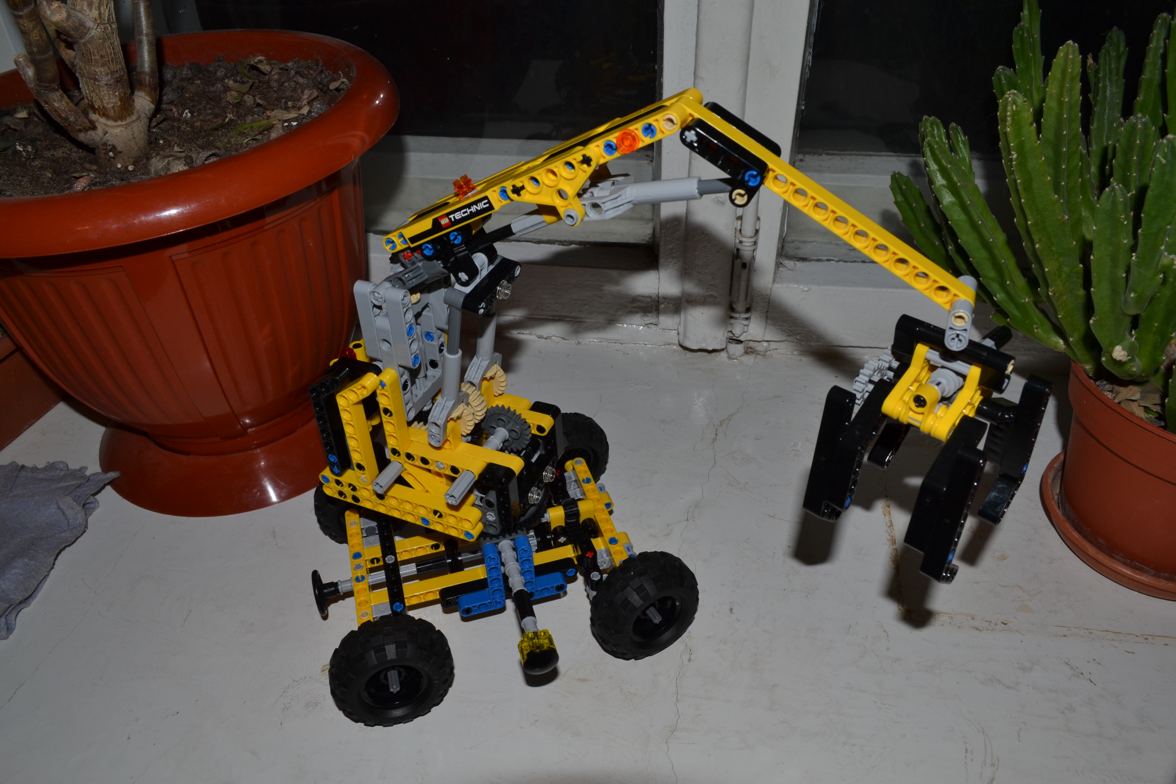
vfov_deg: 47.9
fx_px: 882
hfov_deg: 67.4
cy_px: 392
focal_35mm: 27
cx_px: 588
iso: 200
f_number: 11
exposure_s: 1/60
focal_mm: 18
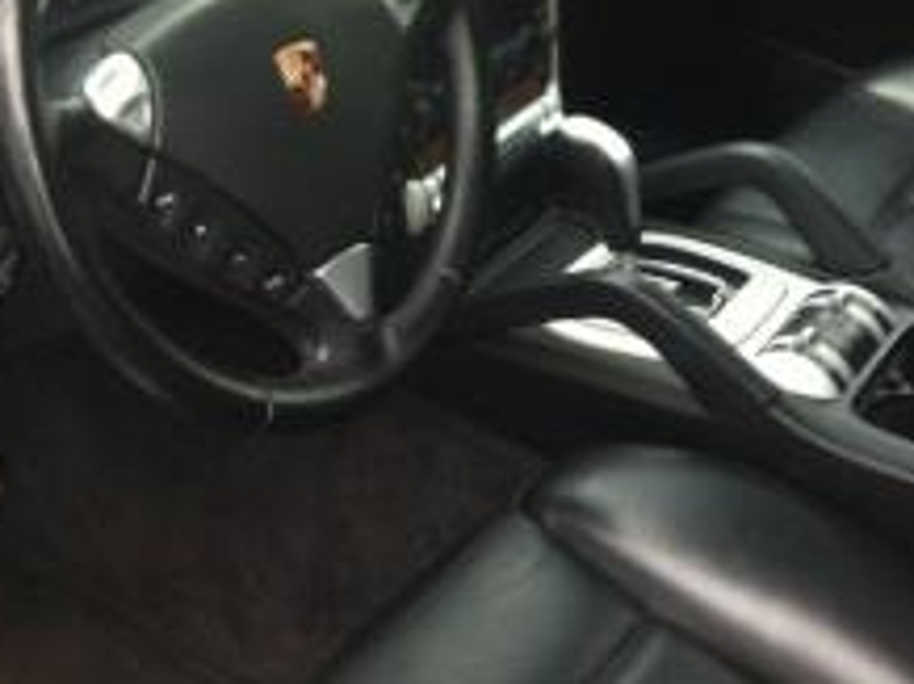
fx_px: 1899
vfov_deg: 20.0
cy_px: 57
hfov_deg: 27.0
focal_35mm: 72
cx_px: 407
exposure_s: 1/20
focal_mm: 3.85
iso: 80
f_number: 2.8
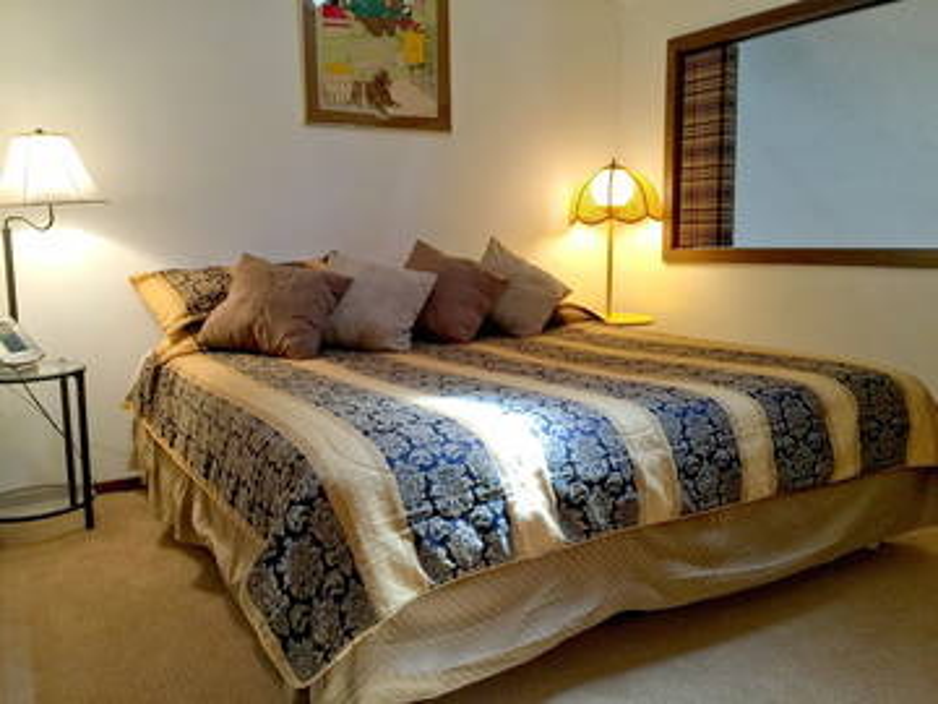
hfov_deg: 61.7
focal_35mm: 29
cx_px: 469
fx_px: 786
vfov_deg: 48.2
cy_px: 352
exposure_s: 1/15
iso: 32
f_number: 2.2
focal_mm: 4.15
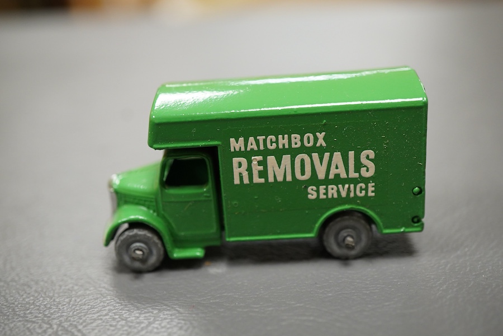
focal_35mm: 45
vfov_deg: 29.9
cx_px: 252
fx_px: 629
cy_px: 168
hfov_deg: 43.6
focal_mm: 30
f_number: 7.1
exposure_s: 1/125
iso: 1250
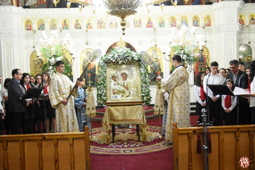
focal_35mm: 33
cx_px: 128
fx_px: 234
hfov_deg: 57.2
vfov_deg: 40.0
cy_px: 85
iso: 4000
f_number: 2.8
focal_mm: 22
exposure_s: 1/100
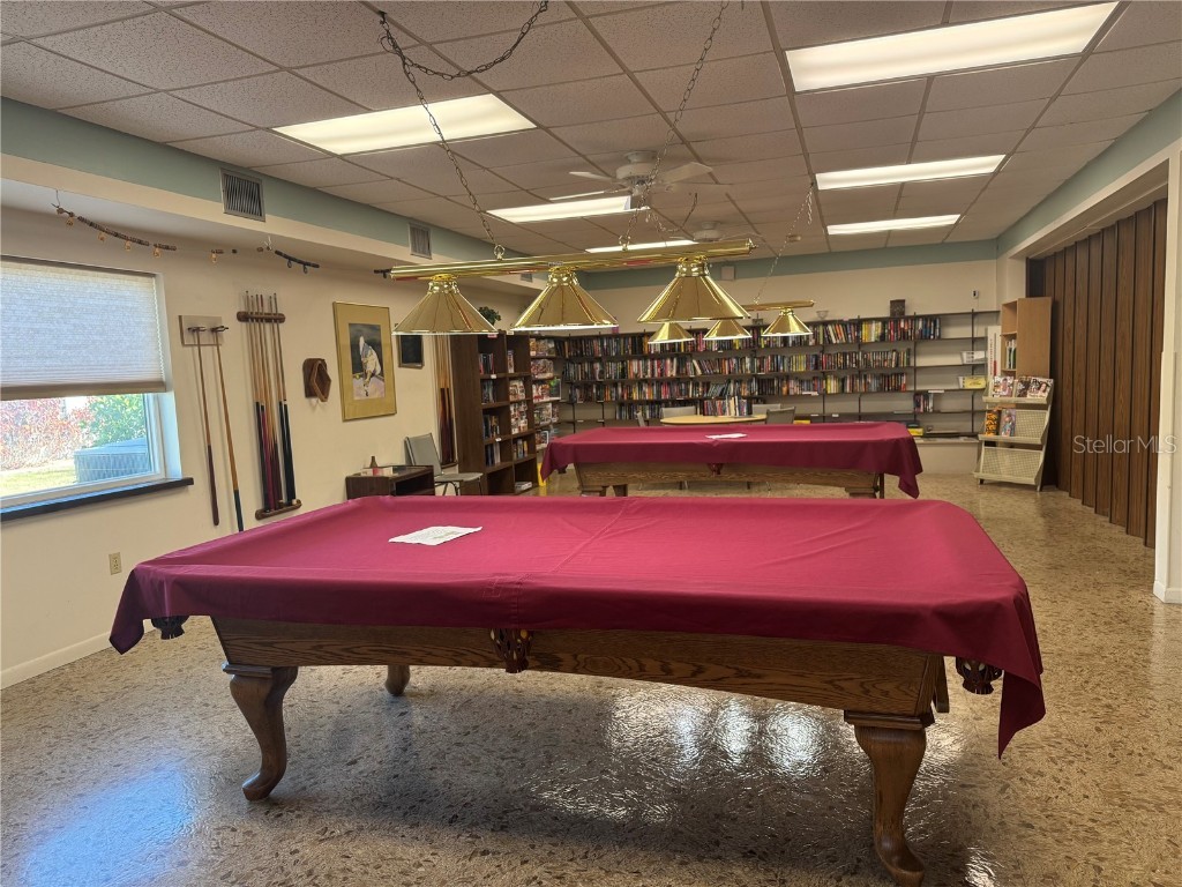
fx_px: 820
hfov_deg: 71.6
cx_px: 591
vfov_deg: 56.8
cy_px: 444
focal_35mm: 24
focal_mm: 6.76
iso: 160
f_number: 1.78
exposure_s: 1/120
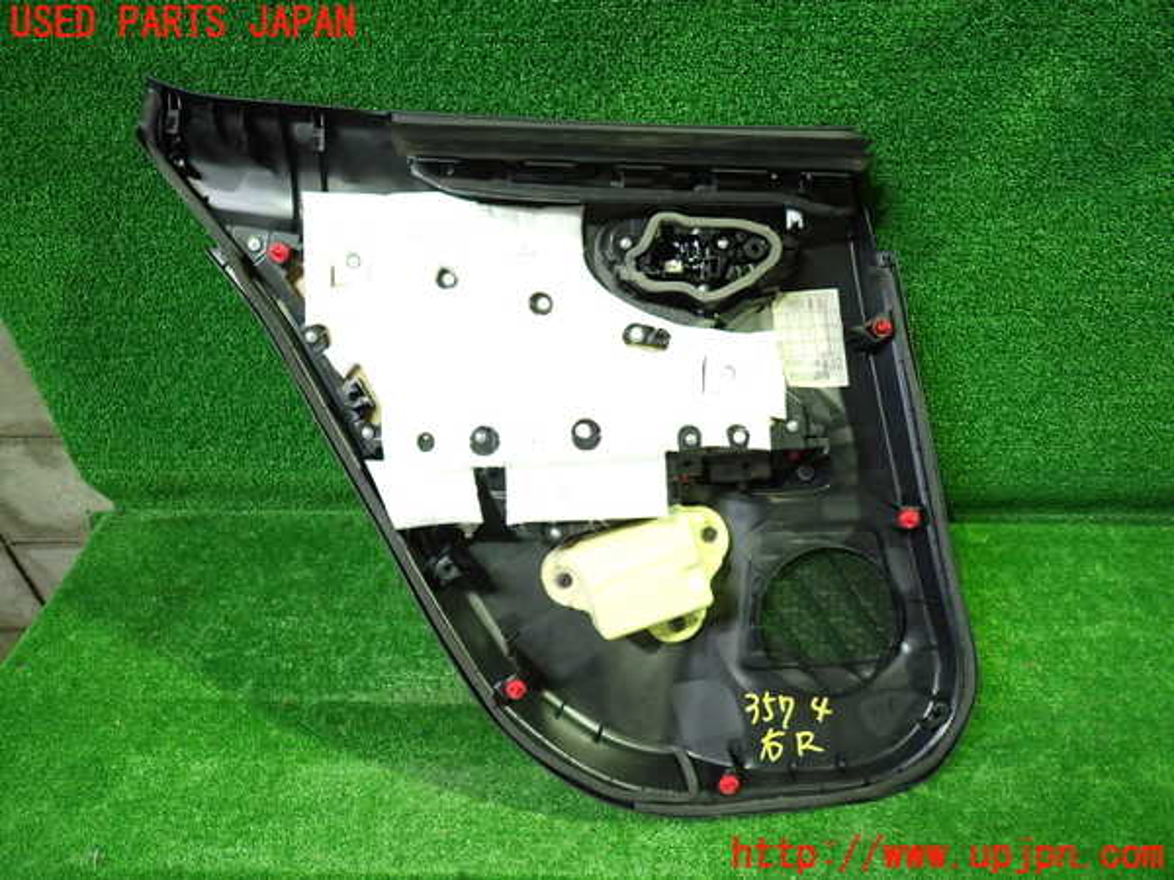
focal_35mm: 25
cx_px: 587
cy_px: 440
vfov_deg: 54.9
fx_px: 848
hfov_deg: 69.4
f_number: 2
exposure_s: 1/30
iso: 500
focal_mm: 4.5
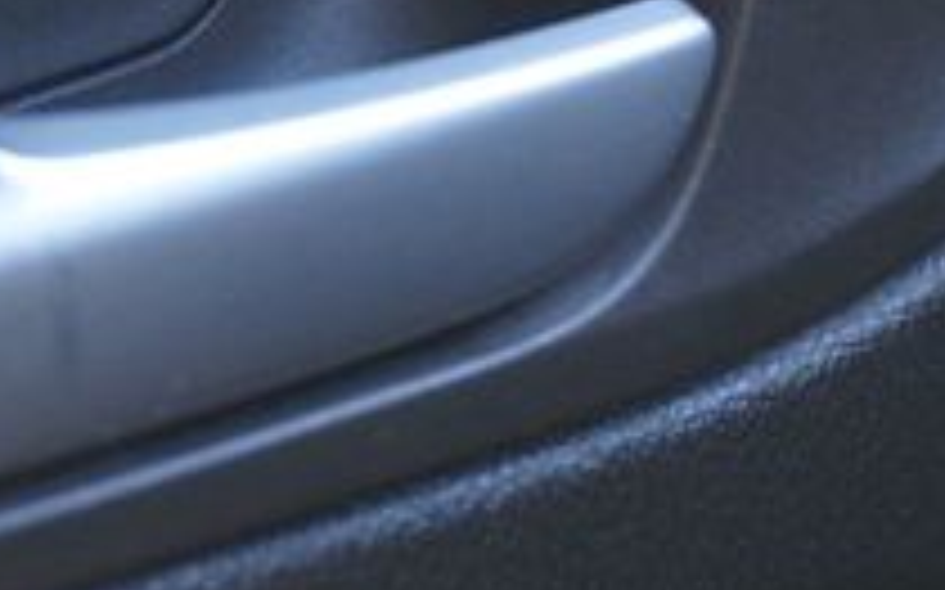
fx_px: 3952
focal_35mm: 154
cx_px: 594
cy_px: -153
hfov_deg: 13.6
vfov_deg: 8.4
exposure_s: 1/60
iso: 640
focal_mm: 33
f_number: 5
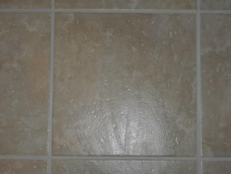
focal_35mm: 78
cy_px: 87
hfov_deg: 25.0
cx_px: 116
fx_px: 521
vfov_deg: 18.9
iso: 100
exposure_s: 1/60
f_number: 4.2
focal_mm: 12.8
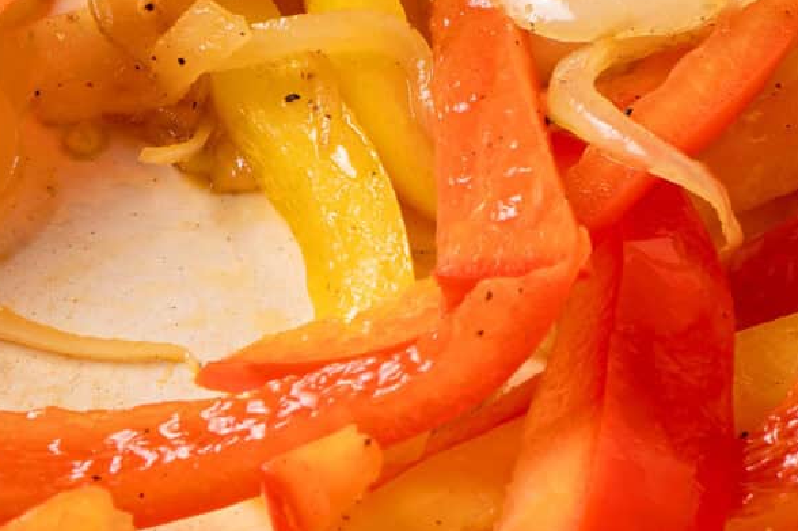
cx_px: -300
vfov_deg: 3.0
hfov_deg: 4.5
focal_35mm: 457
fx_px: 10121
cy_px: -154
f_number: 16
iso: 100
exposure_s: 1/160
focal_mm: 105
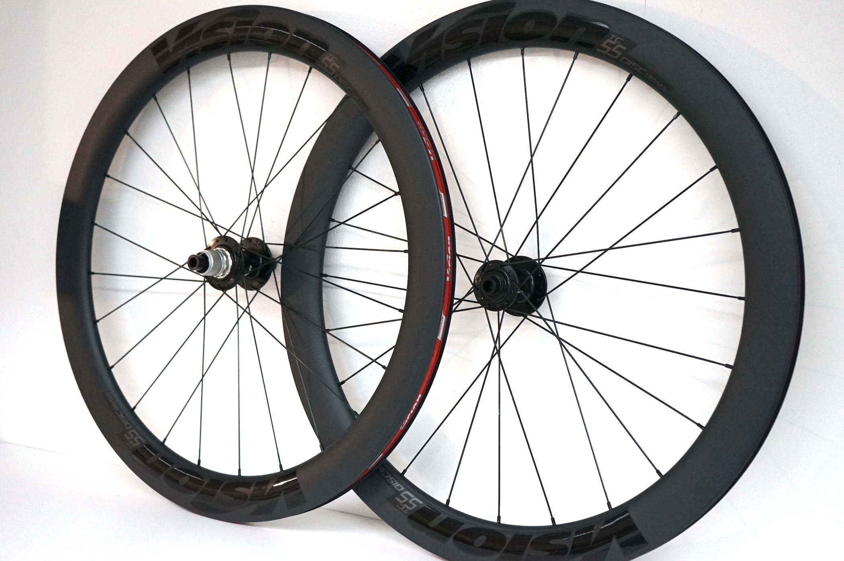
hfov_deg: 41.1
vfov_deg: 28.0
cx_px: 422
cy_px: 280
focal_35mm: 48
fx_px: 1124
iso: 2500
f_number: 4.5
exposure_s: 1/160
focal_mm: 48
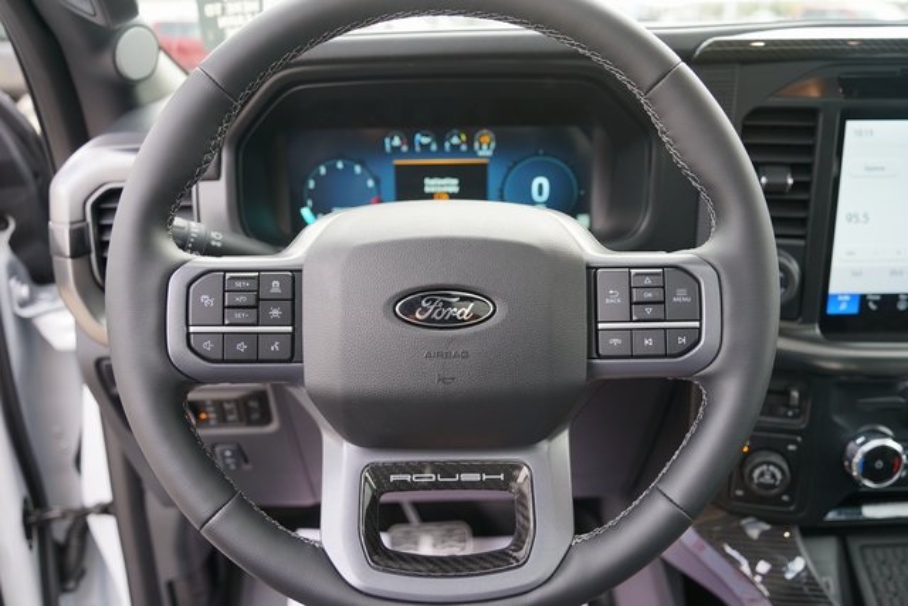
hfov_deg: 65.5
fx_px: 706
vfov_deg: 46.4
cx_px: 454
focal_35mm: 28
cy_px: 303
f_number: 4
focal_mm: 28
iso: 160
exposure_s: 1/60
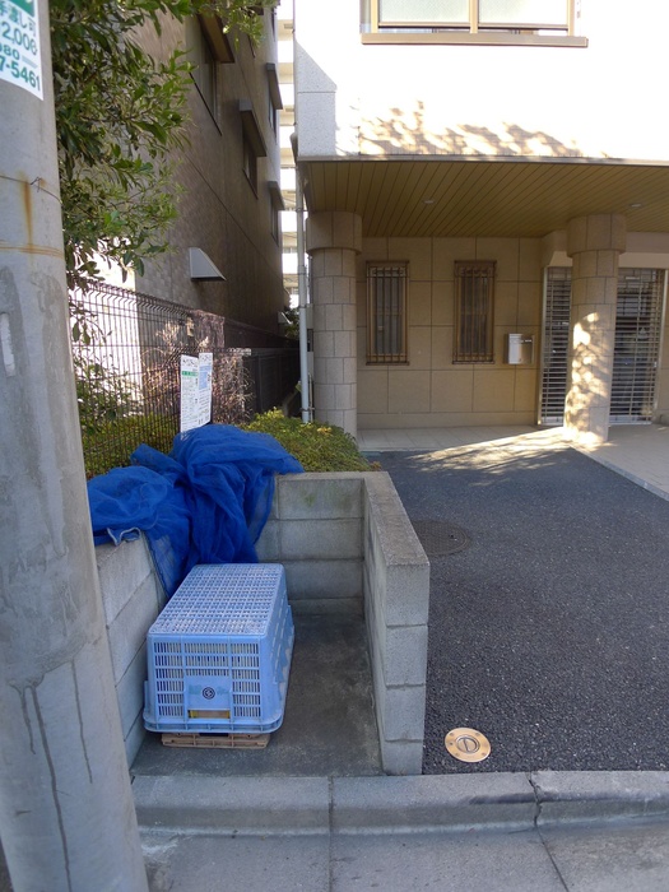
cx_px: 334
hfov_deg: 56.8
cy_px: 446
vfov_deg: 71.6
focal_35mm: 24
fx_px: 618
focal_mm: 5.1
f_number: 2
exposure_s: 1/125
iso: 80
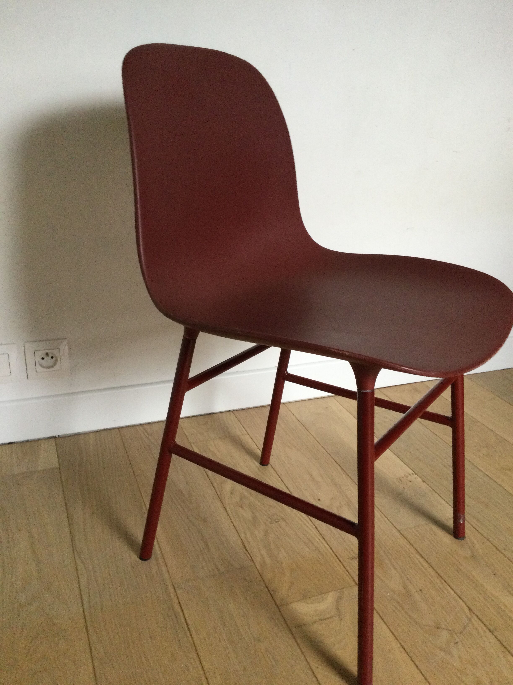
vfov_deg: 58.4
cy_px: 342
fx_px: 613
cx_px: 256
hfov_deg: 45.4
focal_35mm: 31
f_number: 2.4
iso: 160
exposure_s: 1/33
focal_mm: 3.3
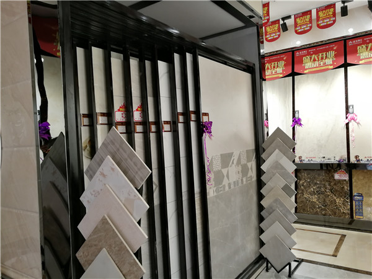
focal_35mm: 27
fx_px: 290
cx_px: 186
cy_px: 140
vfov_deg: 51.4
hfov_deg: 65.3
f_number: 2.2
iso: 125
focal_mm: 3.84
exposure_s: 1/50
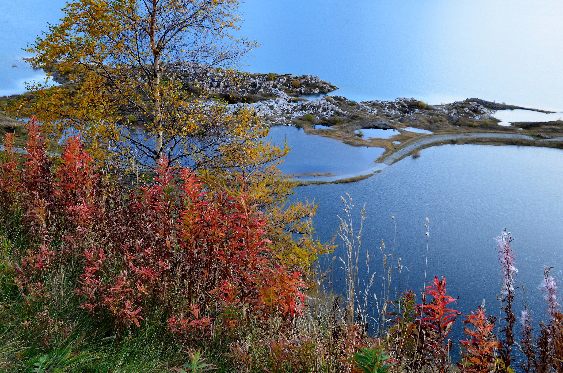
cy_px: 186
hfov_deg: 49.6
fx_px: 609
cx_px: 282
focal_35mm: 39
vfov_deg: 34.1
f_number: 8
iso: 400
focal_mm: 26
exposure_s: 1/100
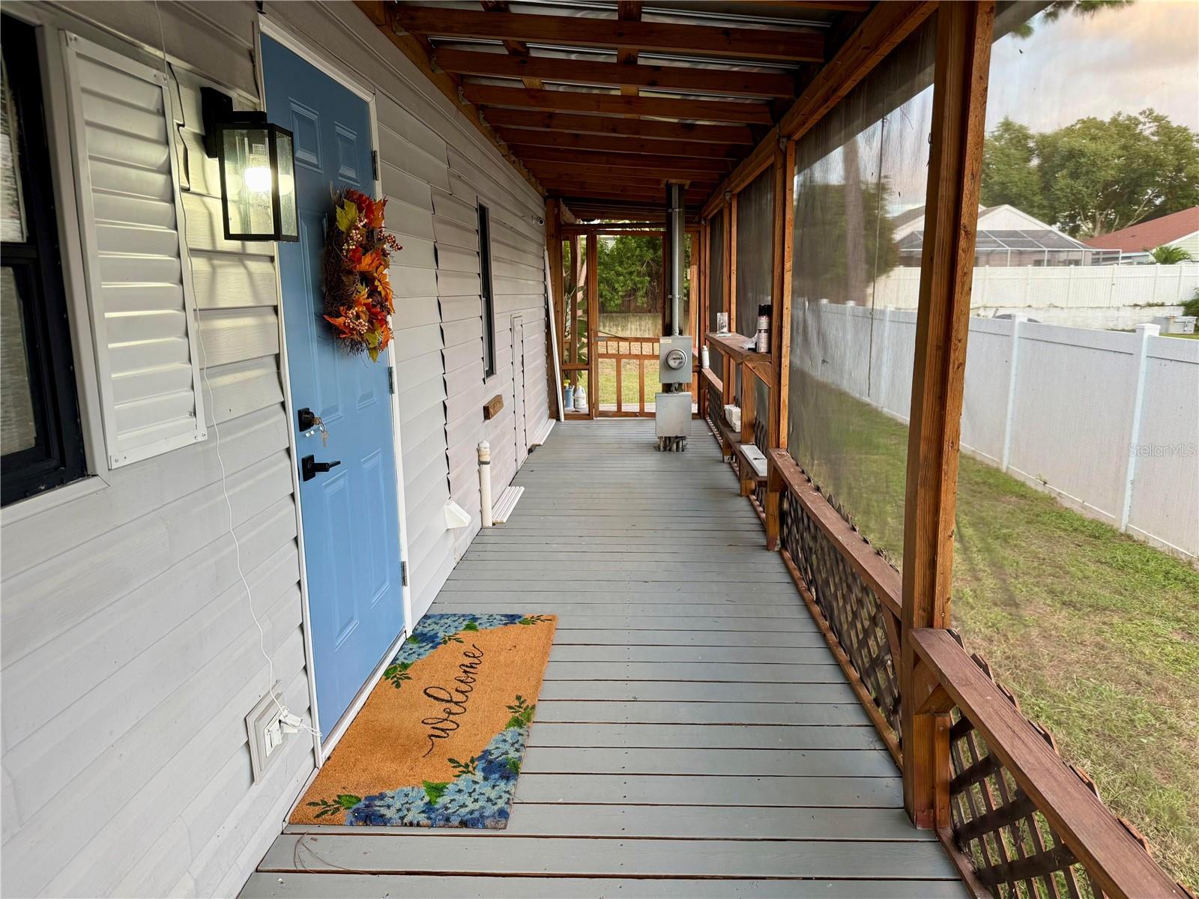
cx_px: 600
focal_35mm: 24
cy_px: 450
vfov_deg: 56.8
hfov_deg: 71.6
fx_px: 831
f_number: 1.78
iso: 125
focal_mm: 6.76
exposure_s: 1/60
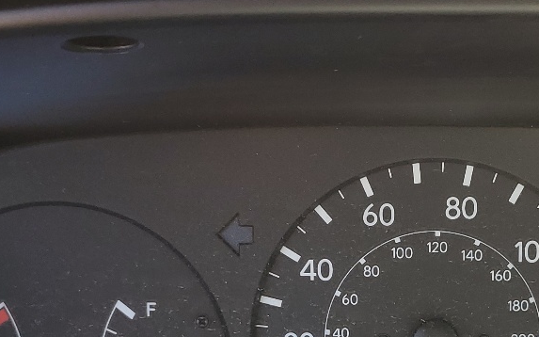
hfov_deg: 26.6
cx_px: 379
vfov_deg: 16.1
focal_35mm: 77
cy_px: 428
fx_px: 1131
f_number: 1.5
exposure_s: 1/182
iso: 50
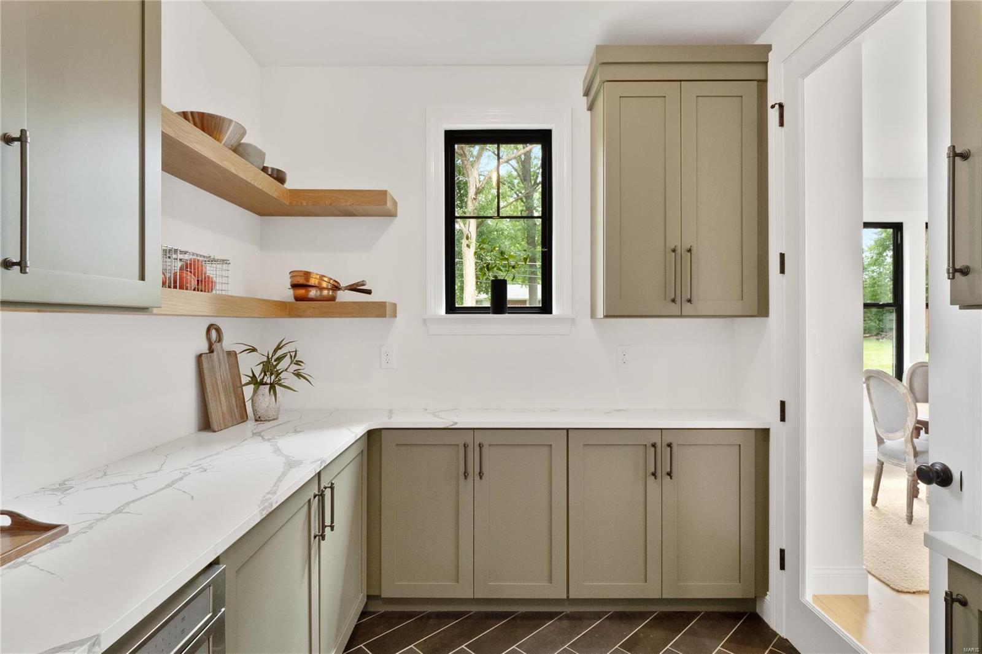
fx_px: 491
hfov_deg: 90.0
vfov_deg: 67.4
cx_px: 491
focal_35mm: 18
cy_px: 327
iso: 400
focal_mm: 9
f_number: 8
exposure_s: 1/10
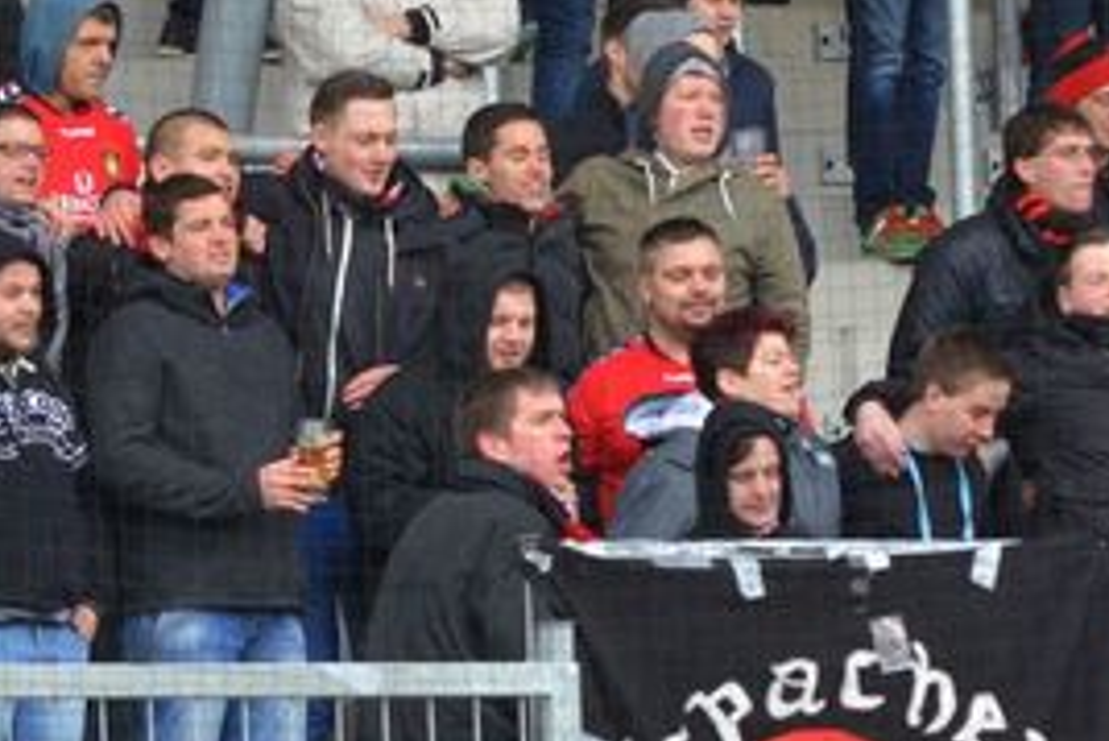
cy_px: 542
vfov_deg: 3.9
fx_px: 11003
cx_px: 679
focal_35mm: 357
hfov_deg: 5.8
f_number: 4
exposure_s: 1/1000
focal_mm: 112
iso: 1250
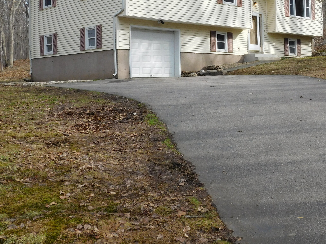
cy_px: 69
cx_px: 198
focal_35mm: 54
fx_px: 509
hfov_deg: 35.4
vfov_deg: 26.8
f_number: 3.5
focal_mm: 6.3
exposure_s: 1/500
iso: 125
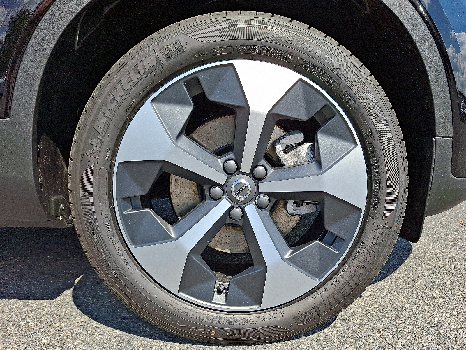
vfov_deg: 54.9
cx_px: 233
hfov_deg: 69.4
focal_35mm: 25
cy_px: 175
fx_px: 337
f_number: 1.8
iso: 25
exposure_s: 1/1000
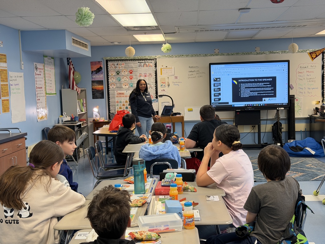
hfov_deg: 39.7
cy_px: 122
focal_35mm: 48
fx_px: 451
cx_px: 162
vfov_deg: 30.3
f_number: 1.78
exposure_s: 1/120
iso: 125
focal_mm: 6.76
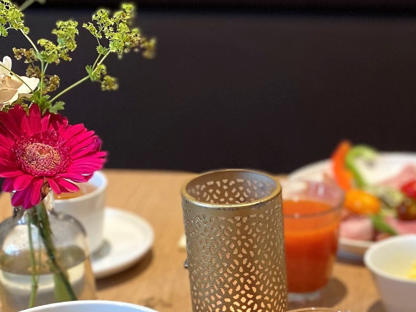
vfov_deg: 16.6
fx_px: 1021
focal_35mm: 85
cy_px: 381
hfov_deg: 22.3
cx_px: 395
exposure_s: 1/49
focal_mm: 4.25
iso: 100
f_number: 1.8
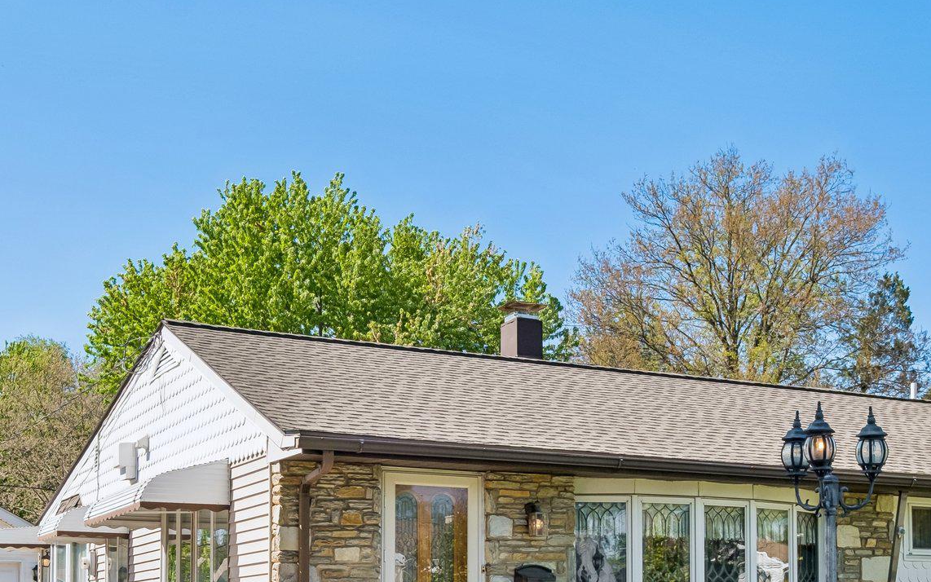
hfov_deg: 37.9
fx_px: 1345
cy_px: 513
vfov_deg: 23.8
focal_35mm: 53
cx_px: 586
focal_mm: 19.1
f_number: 8
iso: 250
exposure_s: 1/400
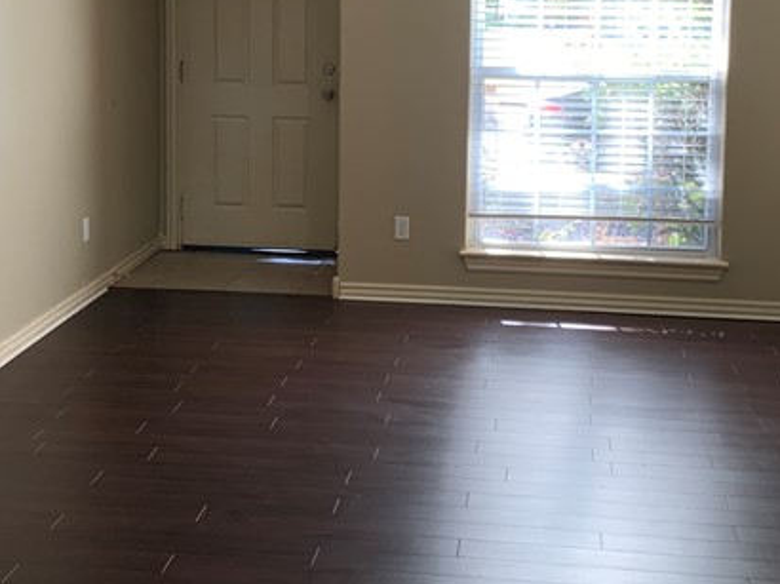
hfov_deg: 29.8
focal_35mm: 65
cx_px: 363
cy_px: 129
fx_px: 1464
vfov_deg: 22.3
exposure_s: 1/60
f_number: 1.8
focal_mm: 4.25
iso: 64
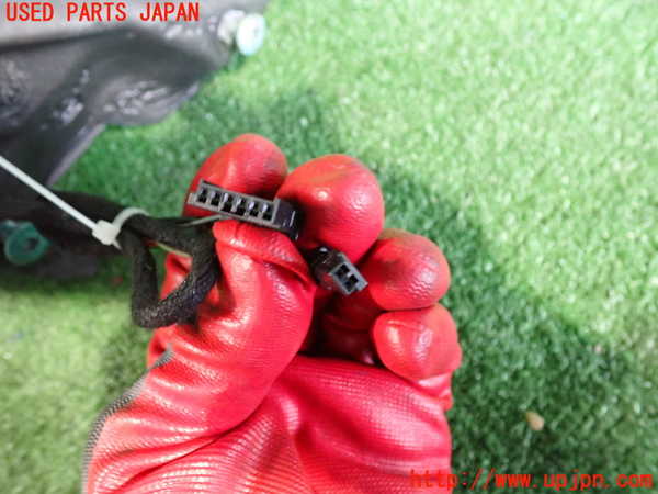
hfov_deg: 60.0
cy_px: 247
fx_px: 570
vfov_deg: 46.8
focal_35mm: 30
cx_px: 329
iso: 800
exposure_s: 1/15
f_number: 2.3
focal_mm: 5.4
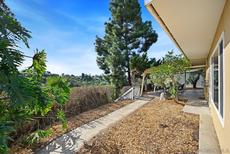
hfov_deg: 104.3
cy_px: 77
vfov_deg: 81.2
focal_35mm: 14
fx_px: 89
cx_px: 115
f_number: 8
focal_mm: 14
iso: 320
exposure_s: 1/400
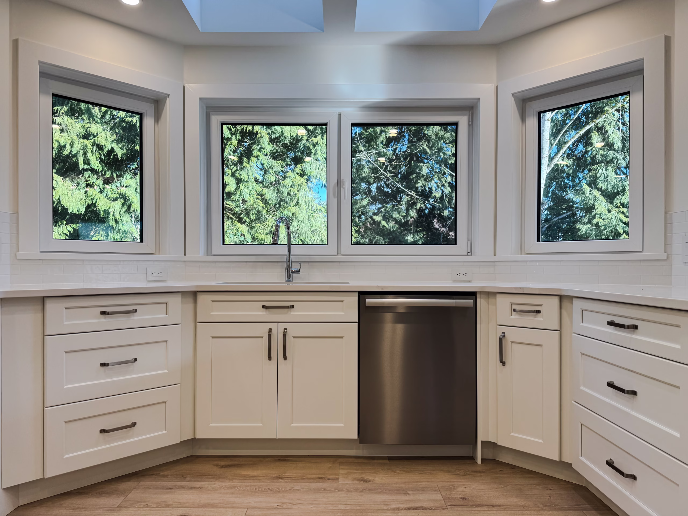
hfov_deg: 71.6
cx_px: 344
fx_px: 477
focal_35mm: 24
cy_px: 258
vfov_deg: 56.8
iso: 64
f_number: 1.8
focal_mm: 6.76
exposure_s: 1/250
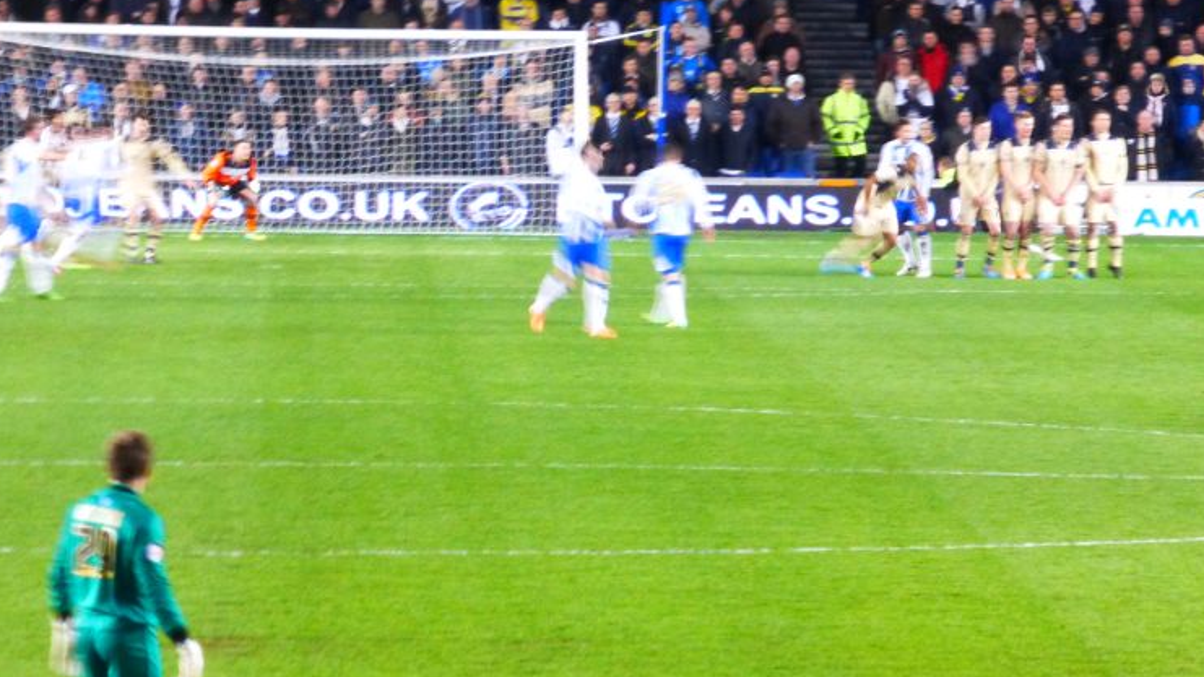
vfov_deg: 3.7
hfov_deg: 6.5
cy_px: 187
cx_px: 533
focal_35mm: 330
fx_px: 10536
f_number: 5.5
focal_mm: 33.3
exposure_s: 1/8
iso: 400
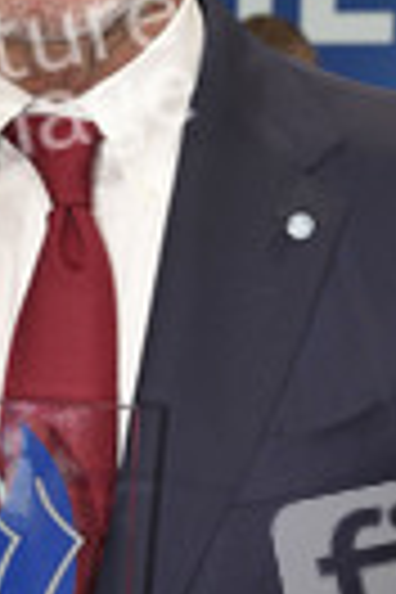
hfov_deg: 10.3
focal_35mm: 133
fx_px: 2194
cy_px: 324
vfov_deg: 15.4
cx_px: 94
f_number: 6.3
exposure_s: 1/80
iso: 1000
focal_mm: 44
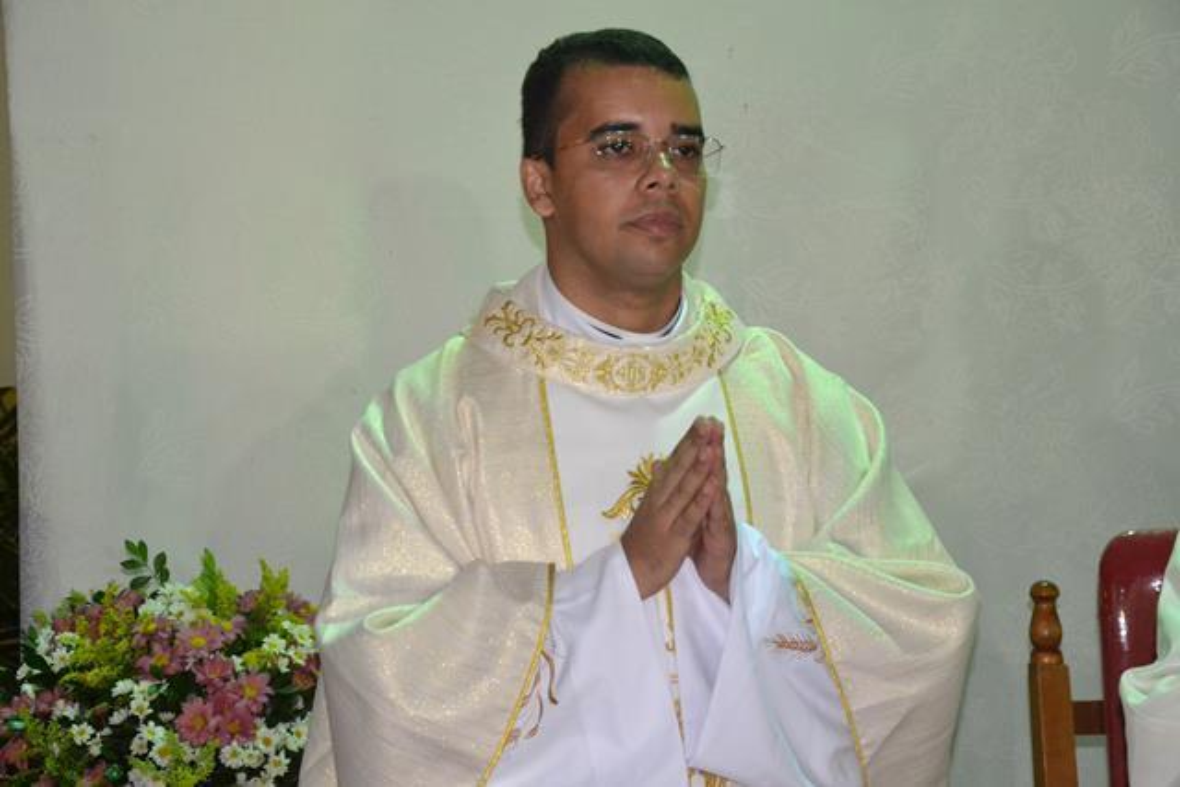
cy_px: 394
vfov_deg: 23.8
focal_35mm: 57
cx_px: 590
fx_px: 1869
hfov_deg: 35.0
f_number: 4.5
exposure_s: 1/60
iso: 3200
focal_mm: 38
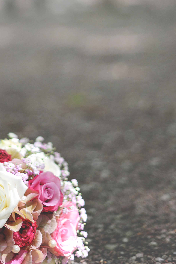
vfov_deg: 19.2
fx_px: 762
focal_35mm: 104
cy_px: 17
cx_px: 15
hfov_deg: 13.1
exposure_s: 1/4000
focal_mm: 50
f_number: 1.4
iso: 1000
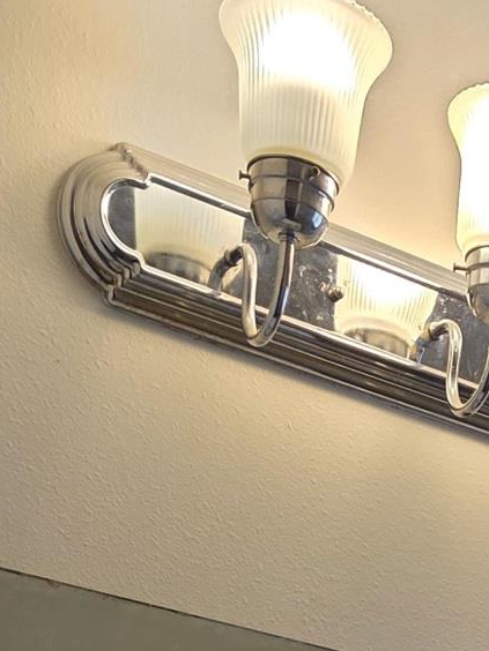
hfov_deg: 15.2
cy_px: 1275
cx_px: 579
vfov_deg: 16.4
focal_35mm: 94
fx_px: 1771
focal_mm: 6.3
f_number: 1.7
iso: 40
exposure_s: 1/120
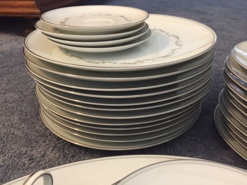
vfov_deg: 48.2
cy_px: 92
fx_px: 207
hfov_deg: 61.7
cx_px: 124
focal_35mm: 29
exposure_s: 1/24
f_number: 2.2
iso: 250
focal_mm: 4.15
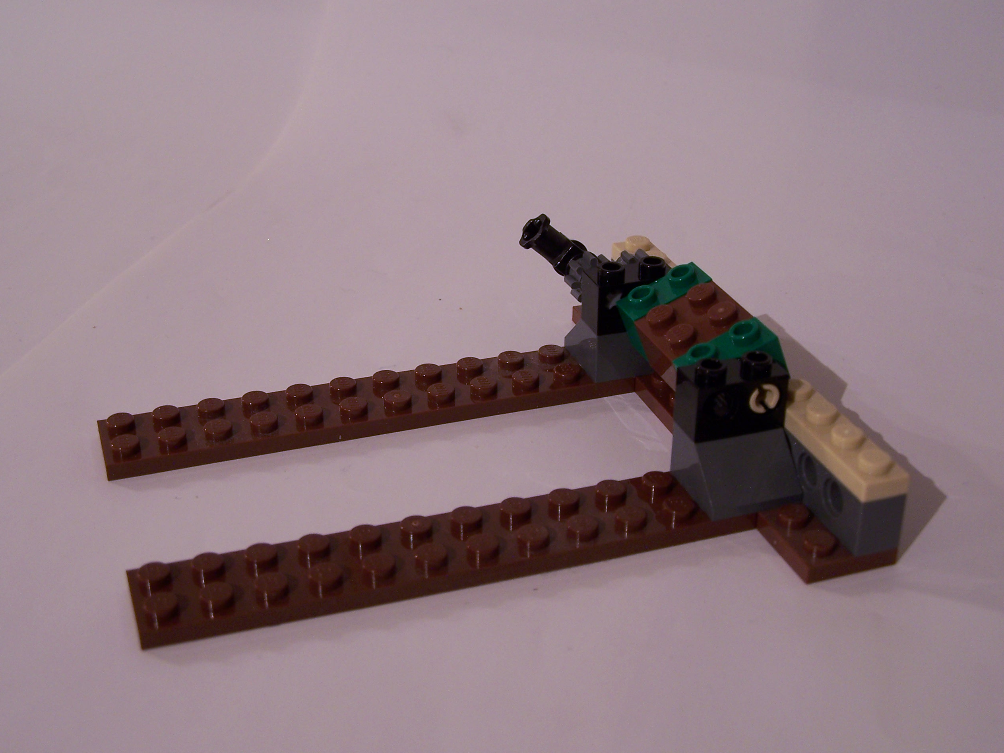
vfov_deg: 28.0
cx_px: 503
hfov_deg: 36.8
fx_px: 1508
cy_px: 376
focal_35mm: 52
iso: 80
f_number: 3
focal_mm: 8.5
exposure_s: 1/4
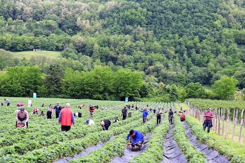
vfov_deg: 16.6
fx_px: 562
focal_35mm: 82
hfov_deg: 24.6
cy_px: 82
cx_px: 122
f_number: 7.1
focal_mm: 55
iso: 400
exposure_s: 1/200
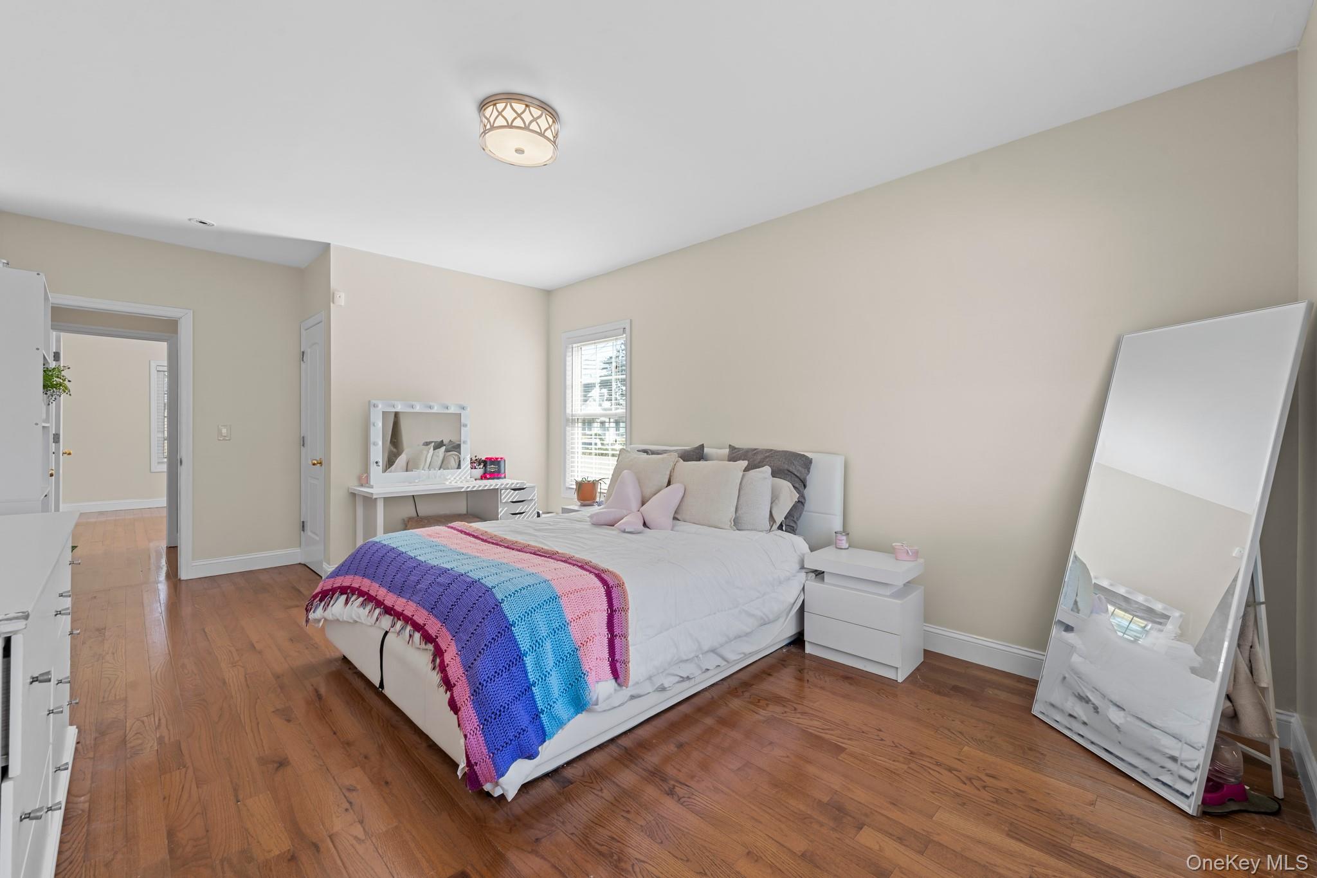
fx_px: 512
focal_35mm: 14
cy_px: 439
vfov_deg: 81.2
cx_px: 658
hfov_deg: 104.3
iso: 250
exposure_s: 1/5
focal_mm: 14
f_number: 10
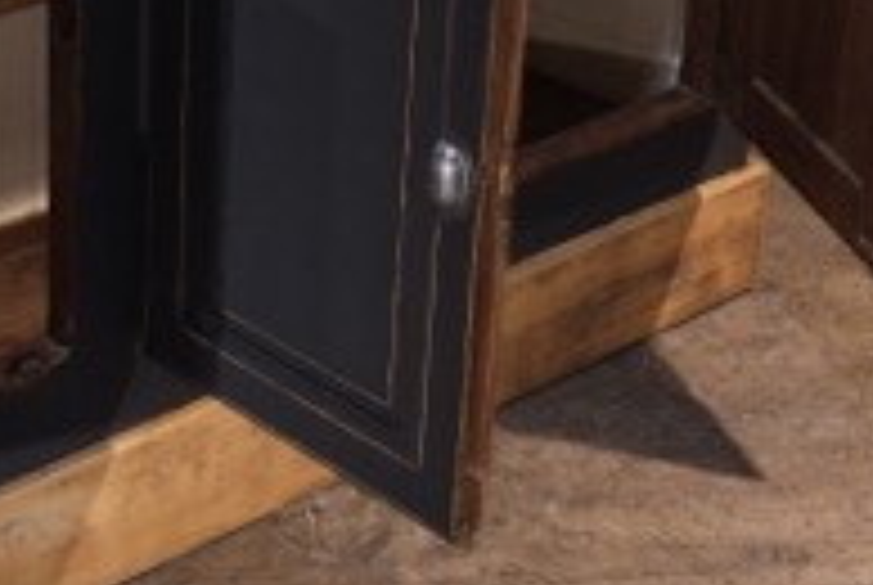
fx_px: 2647
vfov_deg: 12.5
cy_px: 43
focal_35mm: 109
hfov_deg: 18.5
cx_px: 135
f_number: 3.6
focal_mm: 35
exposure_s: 1/125
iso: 3200
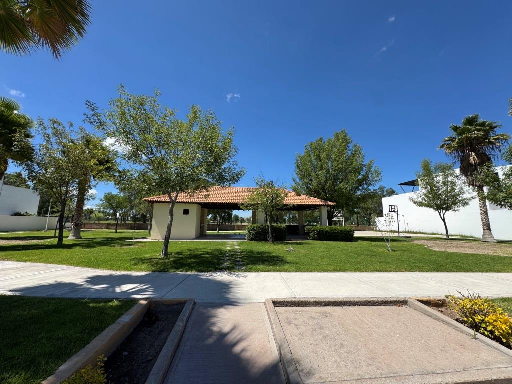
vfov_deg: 85.7
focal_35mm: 14
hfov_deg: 102.1
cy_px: 192
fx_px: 207
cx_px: 256
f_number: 2.2
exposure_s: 1/1449
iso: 50
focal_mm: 2.22
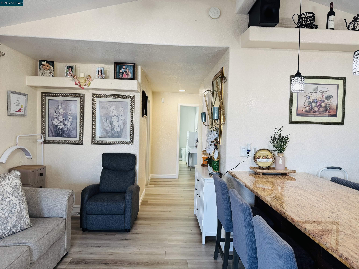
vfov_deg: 56.8
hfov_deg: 71.6
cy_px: 134
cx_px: 180
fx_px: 249
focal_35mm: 24
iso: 125
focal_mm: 6.76
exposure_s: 1/120
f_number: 1.78
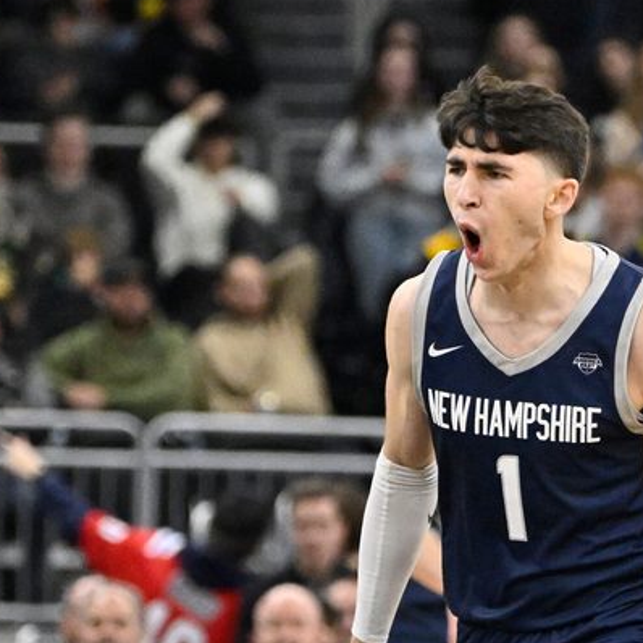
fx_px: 6431
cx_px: 570
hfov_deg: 5.7
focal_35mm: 306
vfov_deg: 5.7
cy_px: 500
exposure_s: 1/1600
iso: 5000
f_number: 3.2
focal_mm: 140
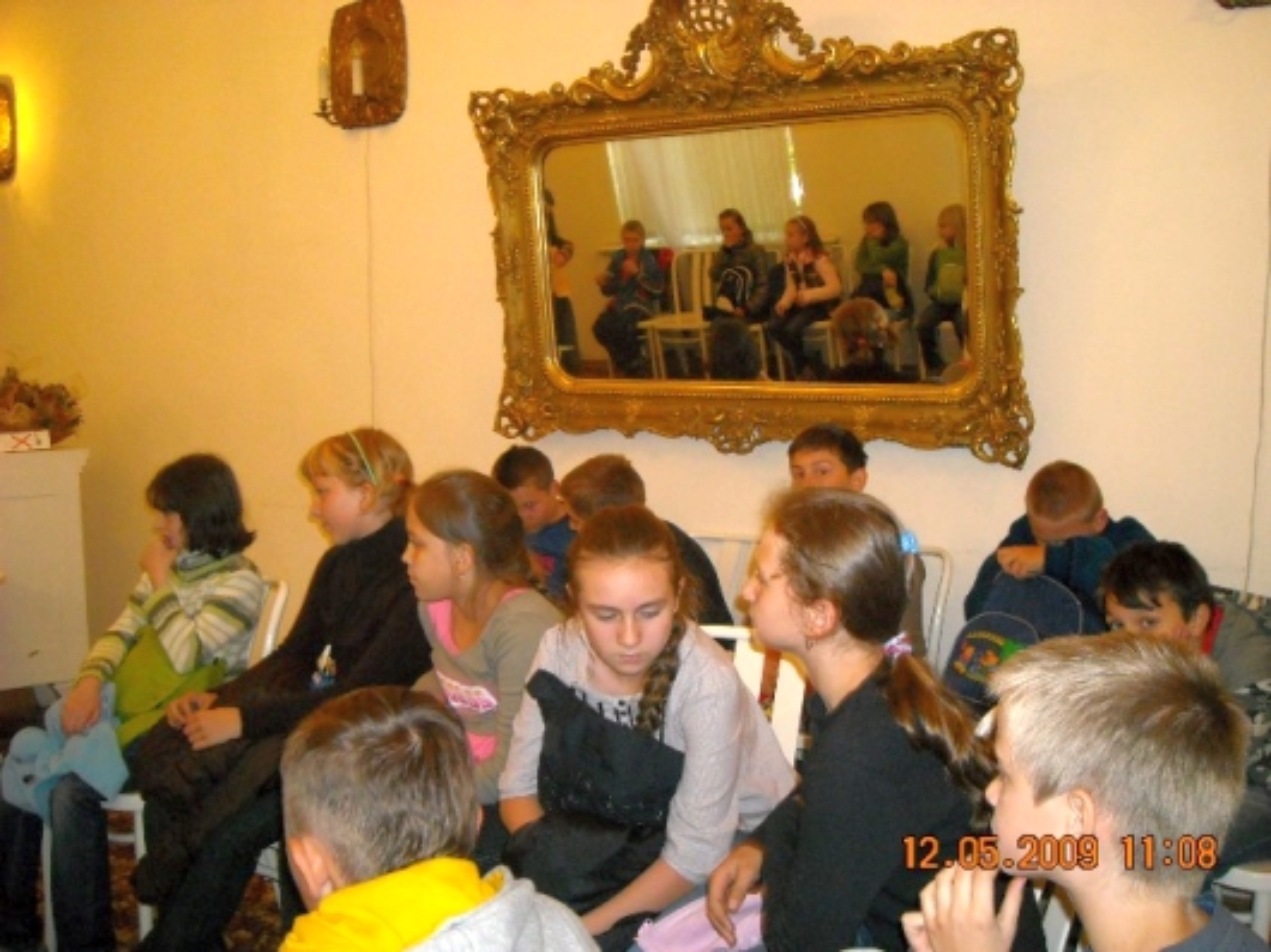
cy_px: 476
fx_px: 1285
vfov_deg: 40.7
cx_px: 636
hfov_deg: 52.6
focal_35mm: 35
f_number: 2.8
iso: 400
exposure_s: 1/60
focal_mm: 5.7
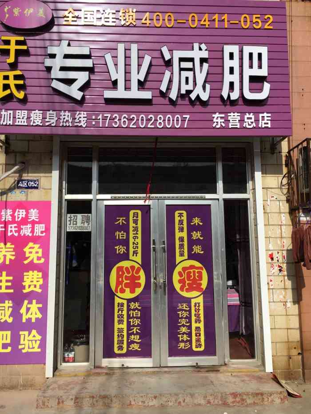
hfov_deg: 48.2
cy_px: 207
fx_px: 347
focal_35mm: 29
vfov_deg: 61.7
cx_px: 156
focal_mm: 4.15
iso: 25
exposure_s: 1/3205
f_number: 2.2
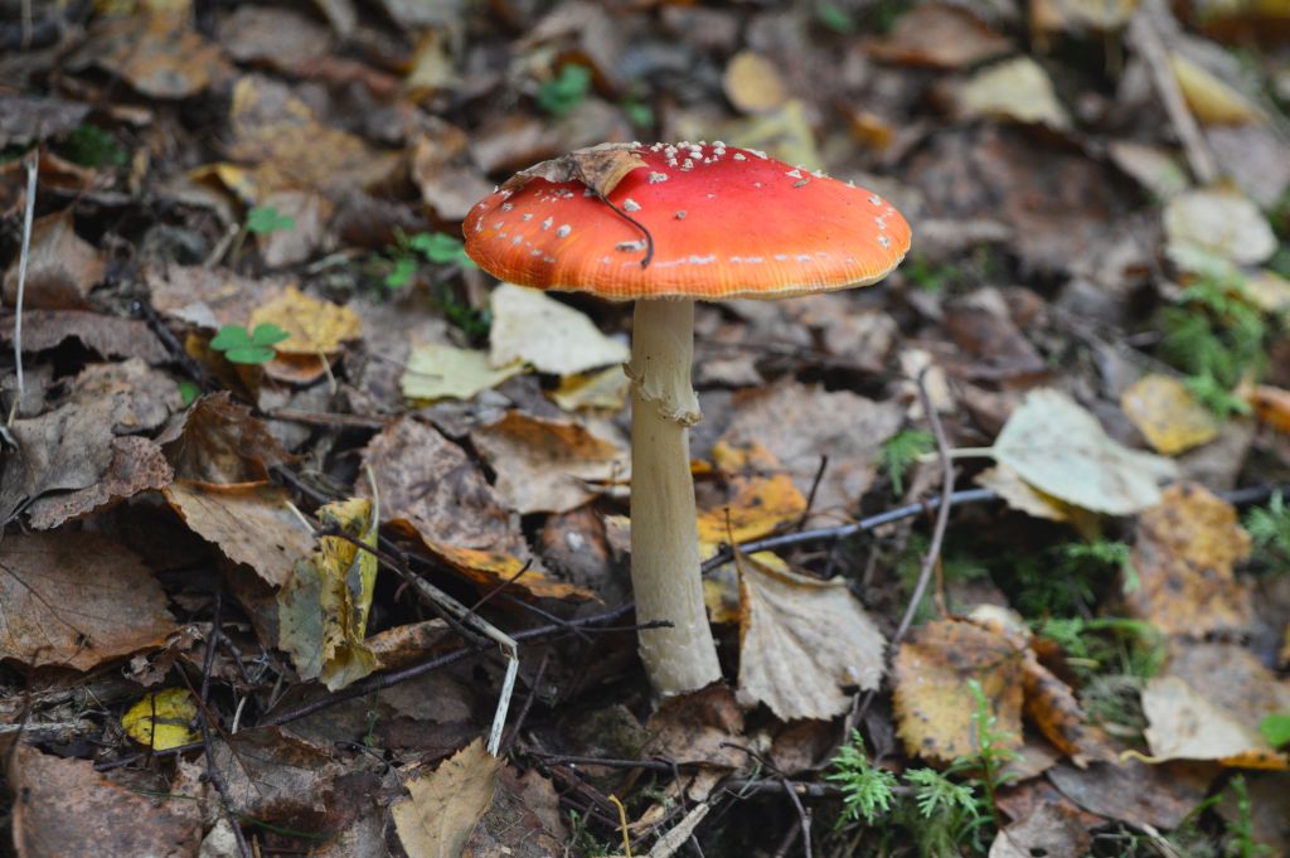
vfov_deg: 18.9
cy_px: 429
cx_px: 645
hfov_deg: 28.1
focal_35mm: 72
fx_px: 2578
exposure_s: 1/60
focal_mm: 48
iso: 800
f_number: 5.3
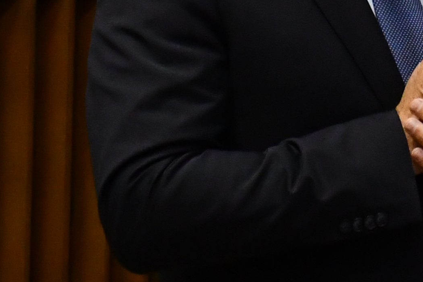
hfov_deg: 7.0
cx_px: 983
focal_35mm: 277
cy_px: -10
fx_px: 3255
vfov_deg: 5.0
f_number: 4.2
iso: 3200
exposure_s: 1/80
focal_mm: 35
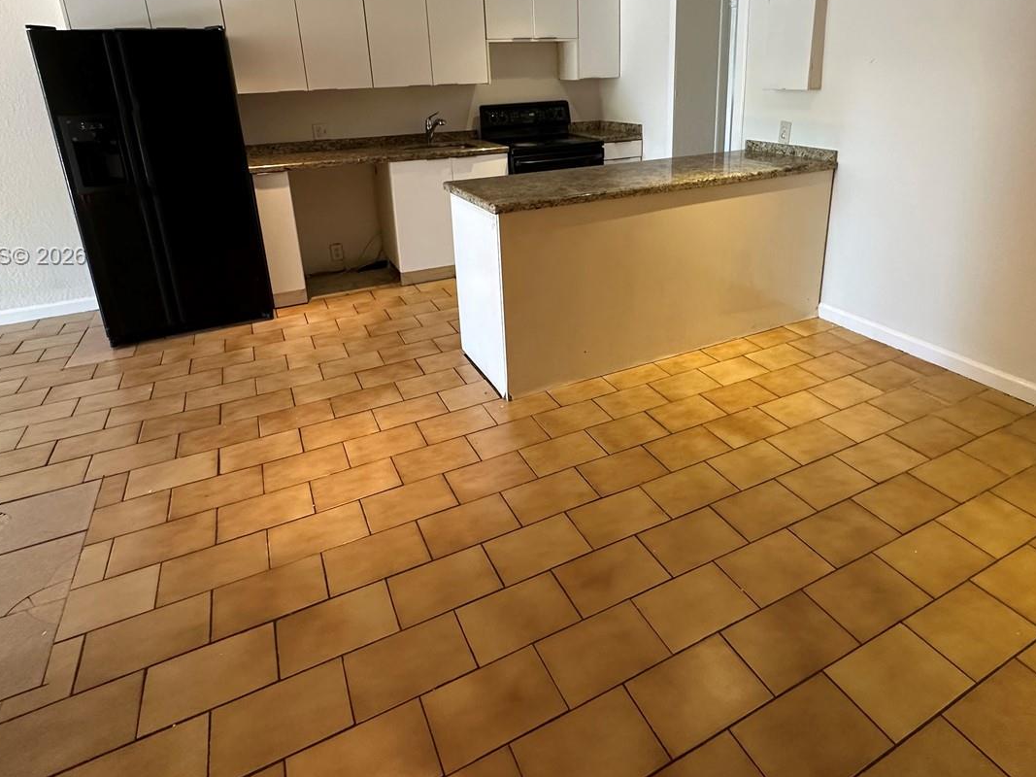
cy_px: 257
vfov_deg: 61.8
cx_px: 560
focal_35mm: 21
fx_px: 628
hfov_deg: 78.8
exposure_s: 1/60
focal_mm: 2.22
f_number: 2.2
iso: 250
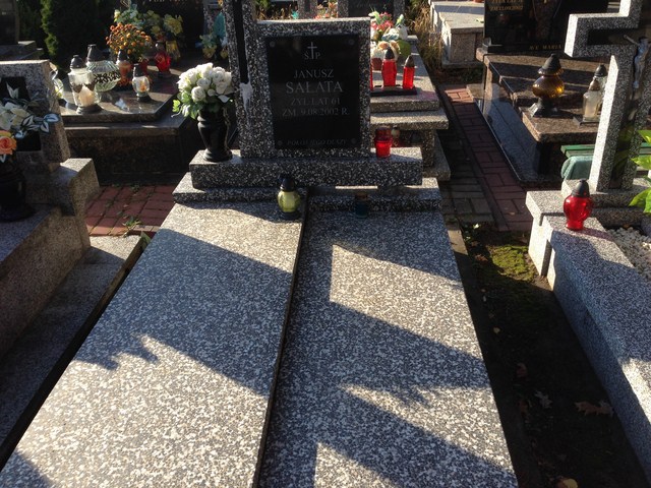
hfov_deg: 55.4
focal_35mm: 33
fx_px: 621
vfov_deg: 42.9
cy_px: 244
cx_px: 326
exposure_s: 1/547
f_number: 2.4
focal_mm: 4.12
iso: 50
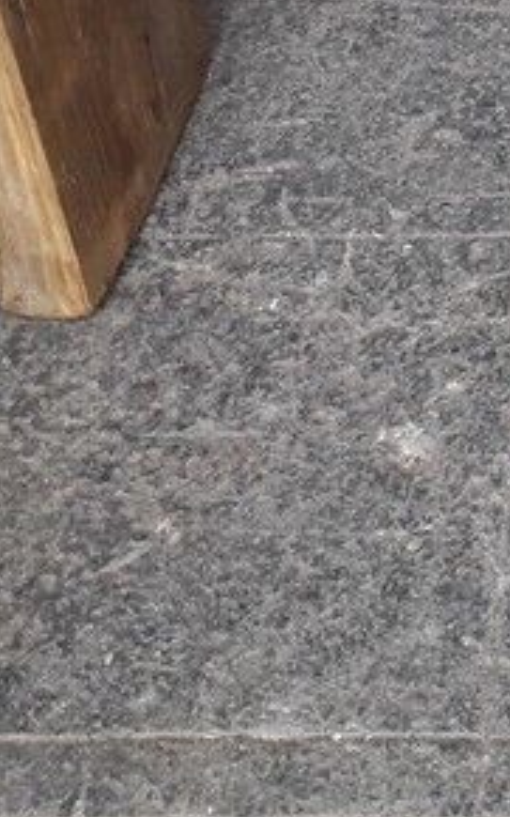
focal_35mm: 79
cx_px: 761
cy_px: 48
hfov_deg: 15.3
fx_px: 1759
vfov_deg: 25.2
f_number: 1.9
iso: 80
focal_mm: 3.6
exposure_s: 1/50
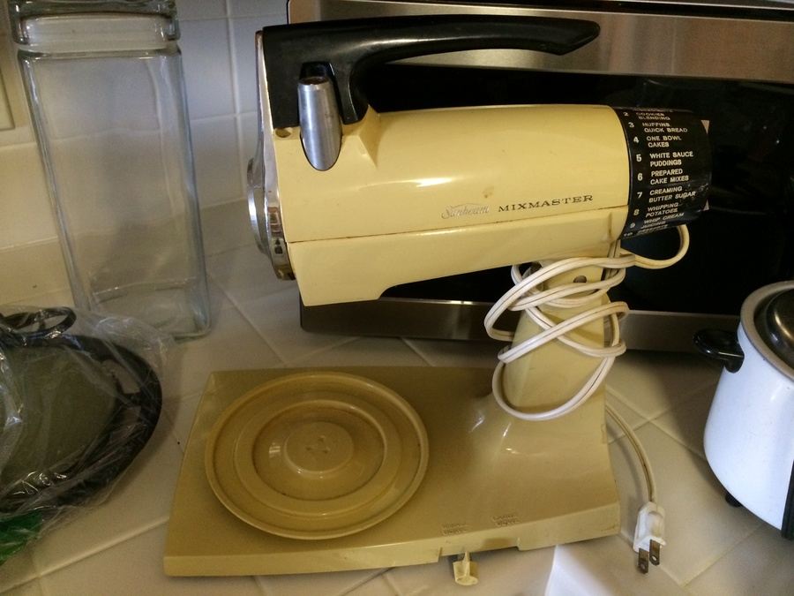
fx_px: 688
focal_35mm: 30
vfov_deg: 46.8
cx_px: 397
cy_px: 298
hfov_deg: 60.0
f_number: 2.2
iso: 320
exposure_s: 1/30
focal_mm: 4.12
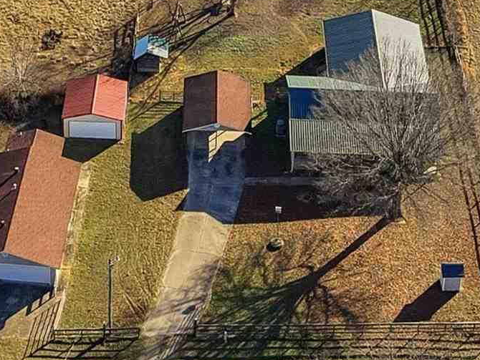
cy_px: -240
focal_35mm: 110
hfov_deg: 17.8
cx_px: 176
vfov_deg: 12.5
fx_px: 1526
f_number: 1.8
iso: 430
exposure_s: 1/5000
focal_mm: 8.7
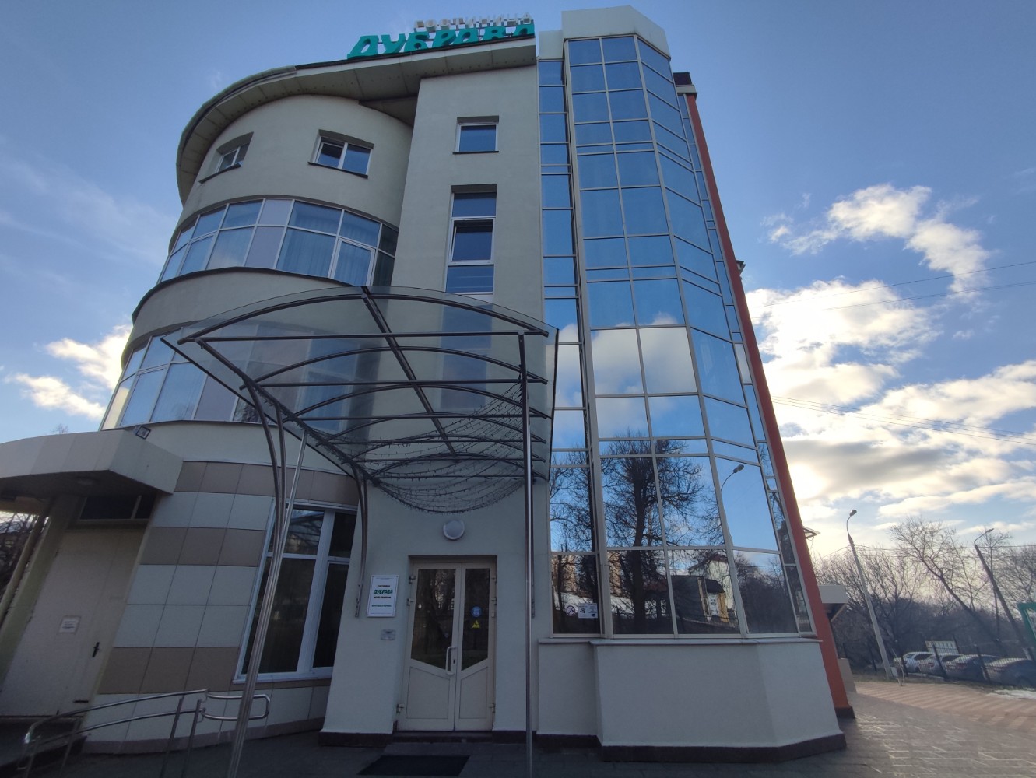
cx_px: 518
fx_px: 479
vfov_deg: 78.2
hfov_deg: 94.5
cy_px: 389
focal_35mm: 16
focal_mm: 1.65
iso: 50
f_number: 2.2
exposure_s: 1/1250
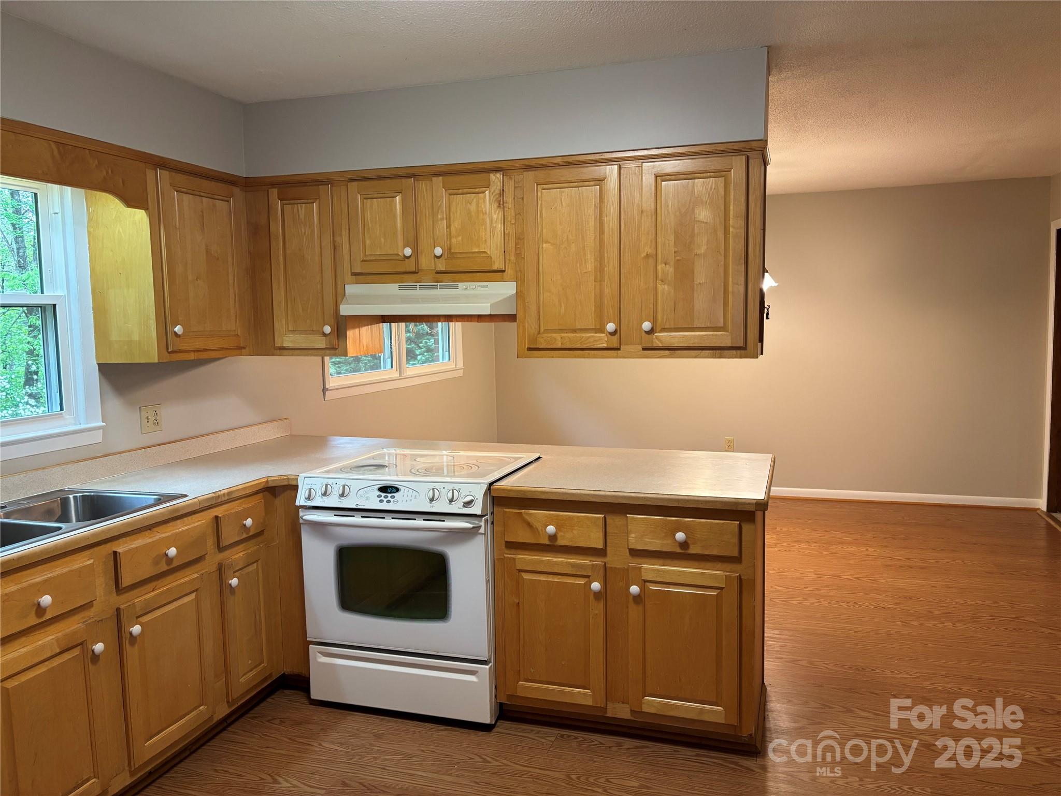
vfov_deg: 53.1
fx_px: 797
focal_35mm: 26
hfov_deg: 67.3
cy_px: 398
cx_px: 530
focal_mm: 5.96
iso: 200
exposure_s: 1/60
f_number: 1.6
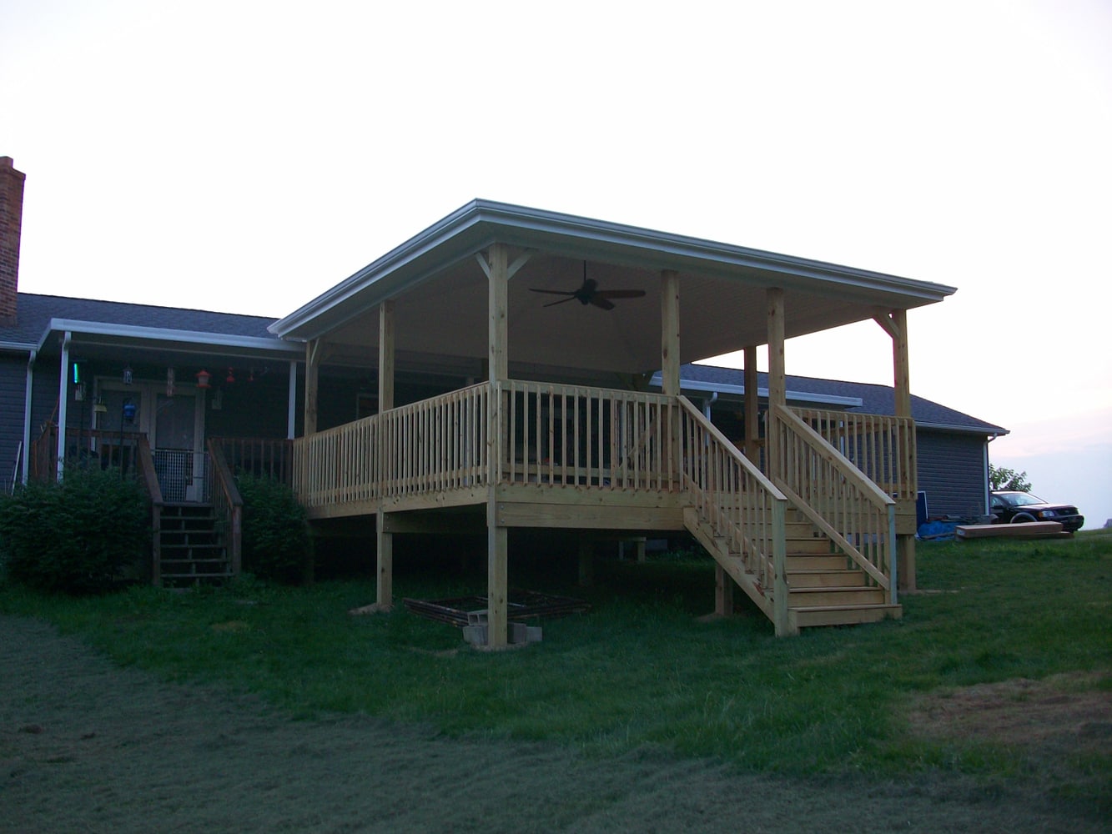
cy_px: 417
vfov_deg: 41.8
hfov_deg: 54.0
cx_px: 556
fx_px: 1092
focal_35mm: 34
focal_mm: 5.7
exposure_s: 1/98.4
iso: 80
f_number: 2.8
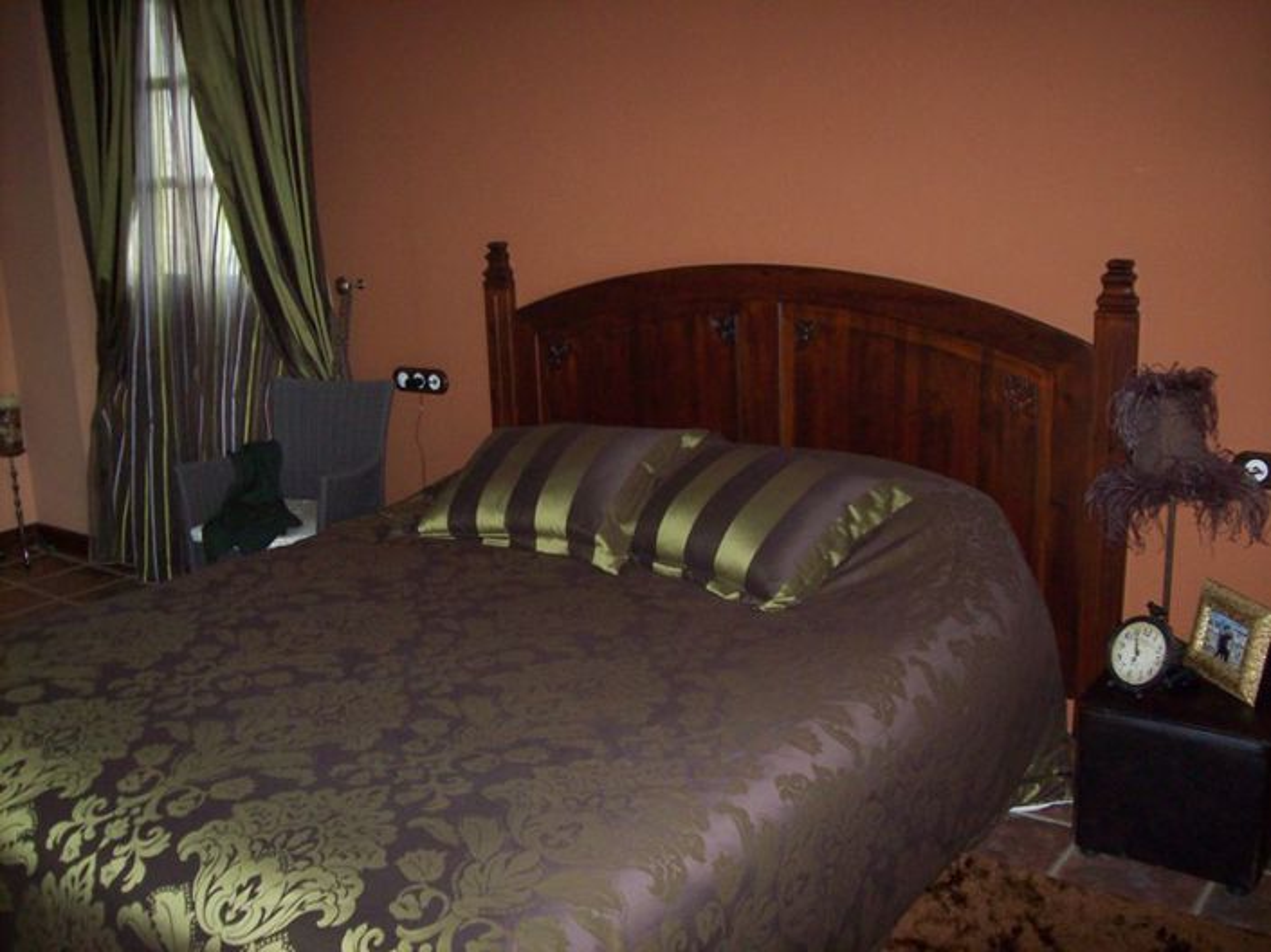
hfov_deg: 51.4
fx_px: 1321
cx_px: 636
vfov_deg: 39.6
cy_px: 476
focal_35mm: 36
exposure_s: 1/64
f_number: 2.7
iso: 200
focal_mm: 6
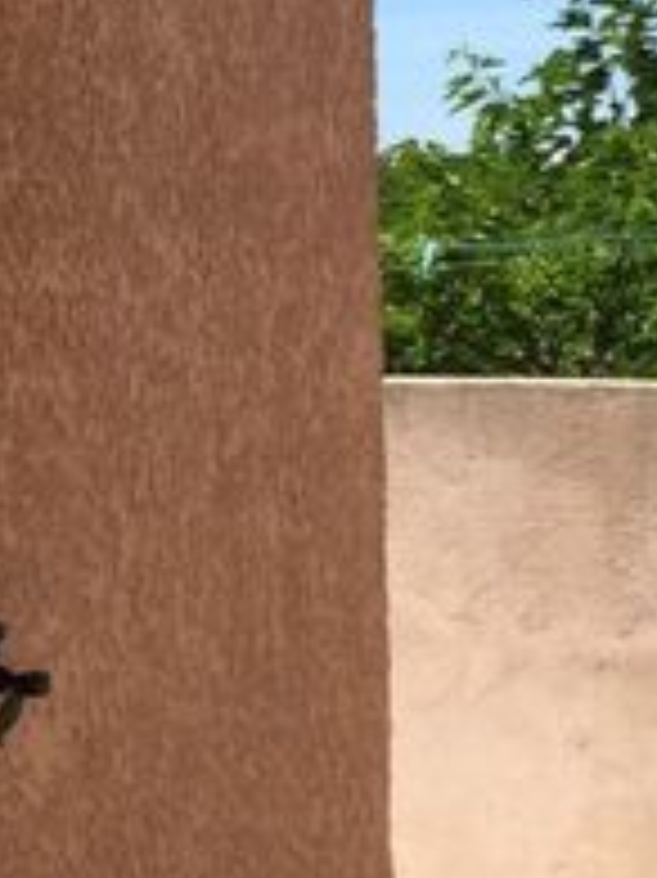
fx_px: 3015
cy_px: 167
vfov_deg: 16.4
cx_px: -468
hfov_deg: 11.6
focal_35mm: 119
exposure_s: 1/1522
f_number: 2.2
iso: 32
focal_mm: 4.15
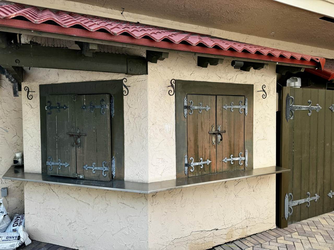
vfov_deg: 56.8
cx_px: 167
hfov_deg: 71.6
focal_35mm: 24
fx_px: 232
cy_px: 125
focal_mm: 6.76
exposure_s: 1/730
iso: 80
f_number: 1.78
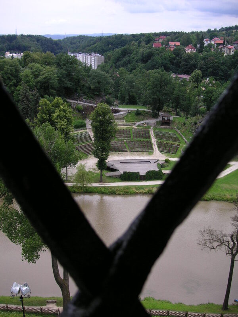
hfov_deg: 38.7
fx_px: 339
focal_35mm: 37
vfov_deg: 50.1
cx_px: 119
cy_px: 158
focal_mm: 6.1
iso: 50
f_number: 2.8
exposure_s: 1/500
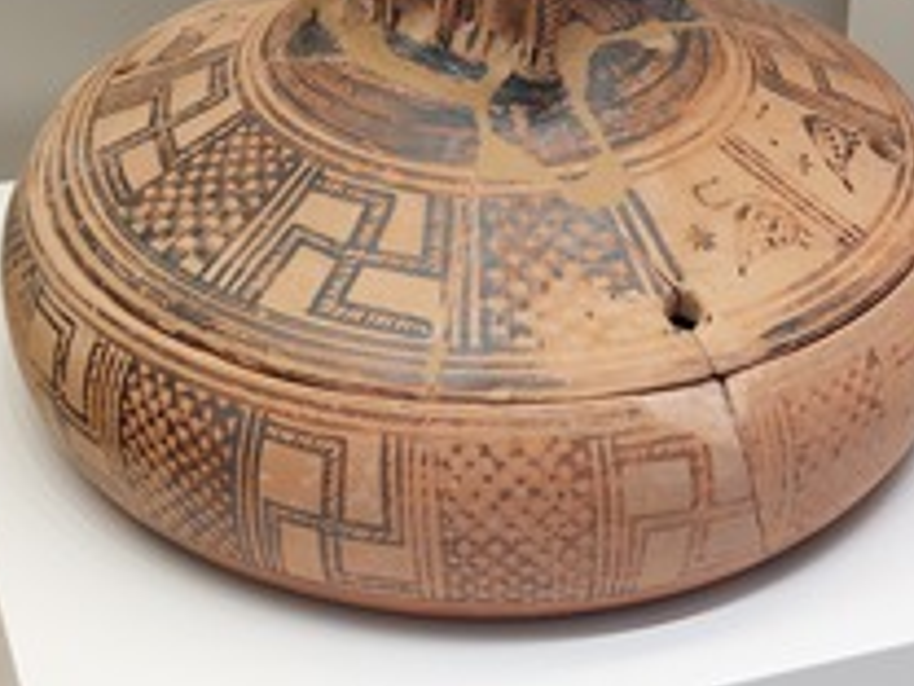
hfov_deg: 43.8
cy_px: 101
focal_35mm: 43
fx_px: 1135
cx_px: 442
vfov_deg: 32.3
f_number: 1.8
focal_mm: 5.23
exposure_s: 1/50
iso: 125
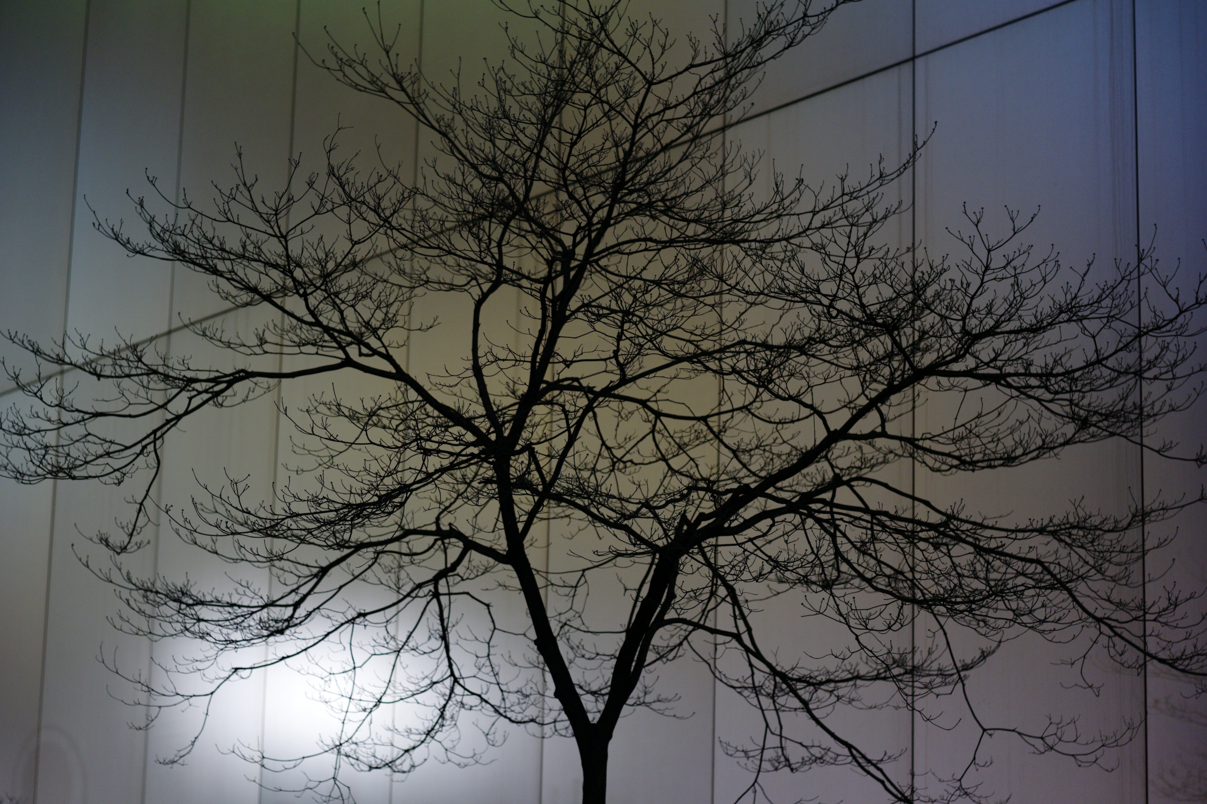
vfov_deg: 15.2
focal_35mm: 90
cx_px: 604
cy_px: 402
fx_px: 3016
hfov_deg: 22.6
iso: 800
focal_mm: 90
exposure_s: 1/88.4
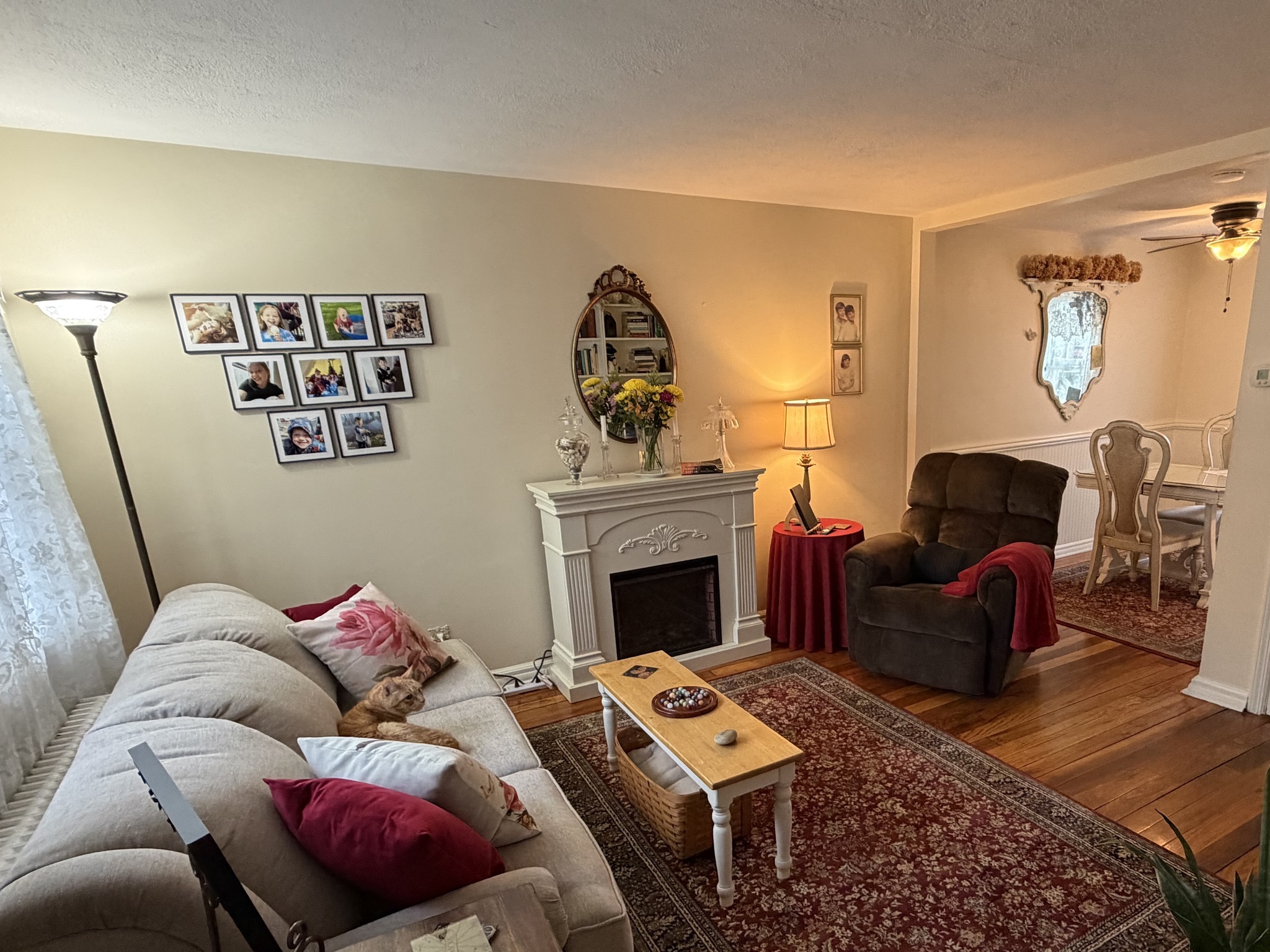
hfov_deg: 77.7
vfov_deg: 62.8
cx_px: 785
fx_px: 770
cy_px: 575
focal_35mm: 21
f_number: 2.2
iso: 400
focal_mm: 2.22
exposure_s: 1/60
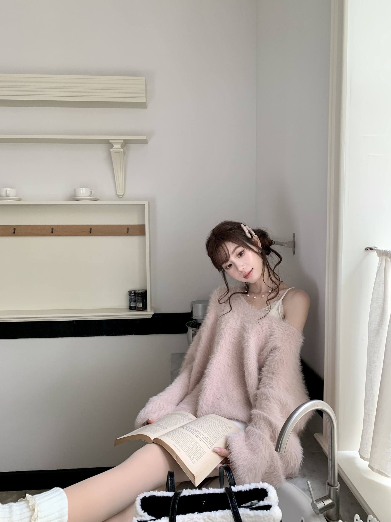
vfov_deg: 67.3
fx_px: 392
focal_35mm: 26
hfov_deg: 53.1
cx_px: 196
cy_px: 261
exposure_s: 1/79
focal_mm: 4.25
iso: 100
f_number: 1.8
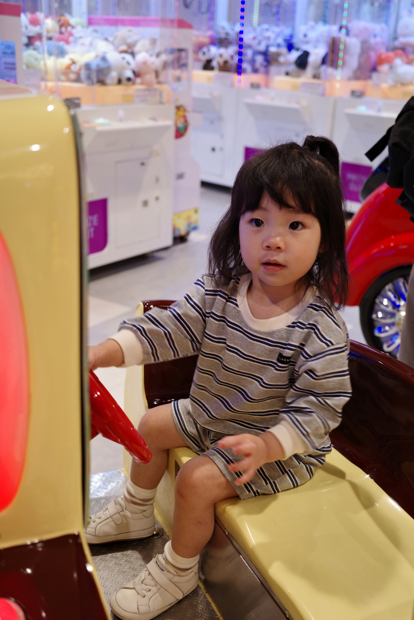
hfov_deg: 33.4
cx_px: 207
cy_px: 310
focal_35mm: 40
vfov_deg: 48.5
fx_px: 690
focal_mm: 26
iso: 200
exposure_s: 1/50
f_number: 2.8
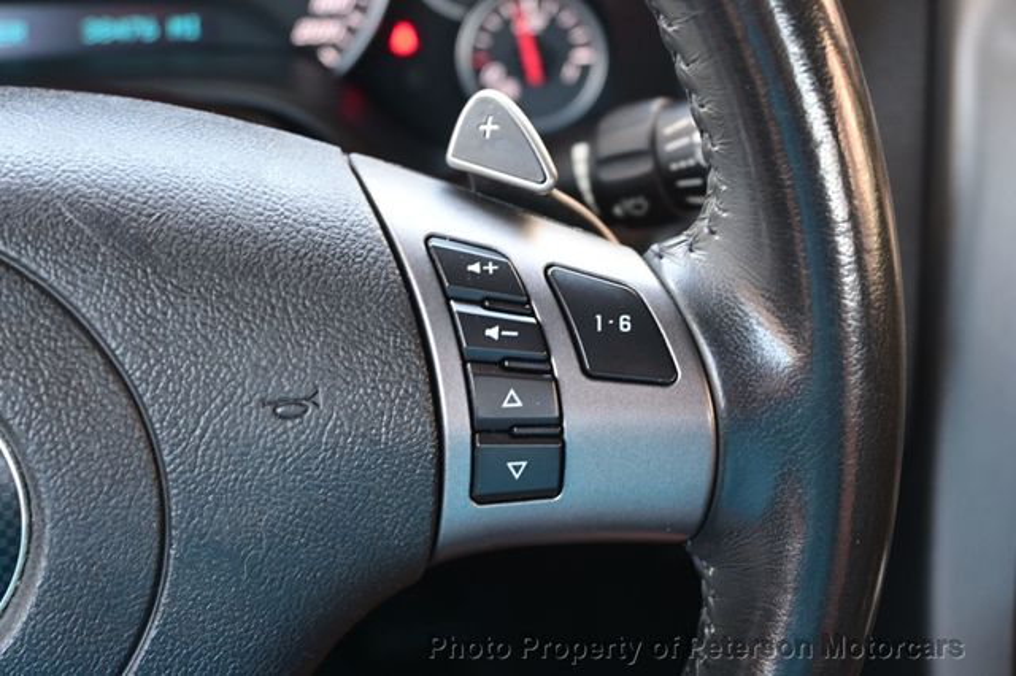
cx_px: 508
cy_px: 338
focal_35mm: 50
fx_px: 1396
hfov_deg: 40.0
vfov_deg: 27.2
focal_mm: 33
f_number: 5
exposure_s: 1/50
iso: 800
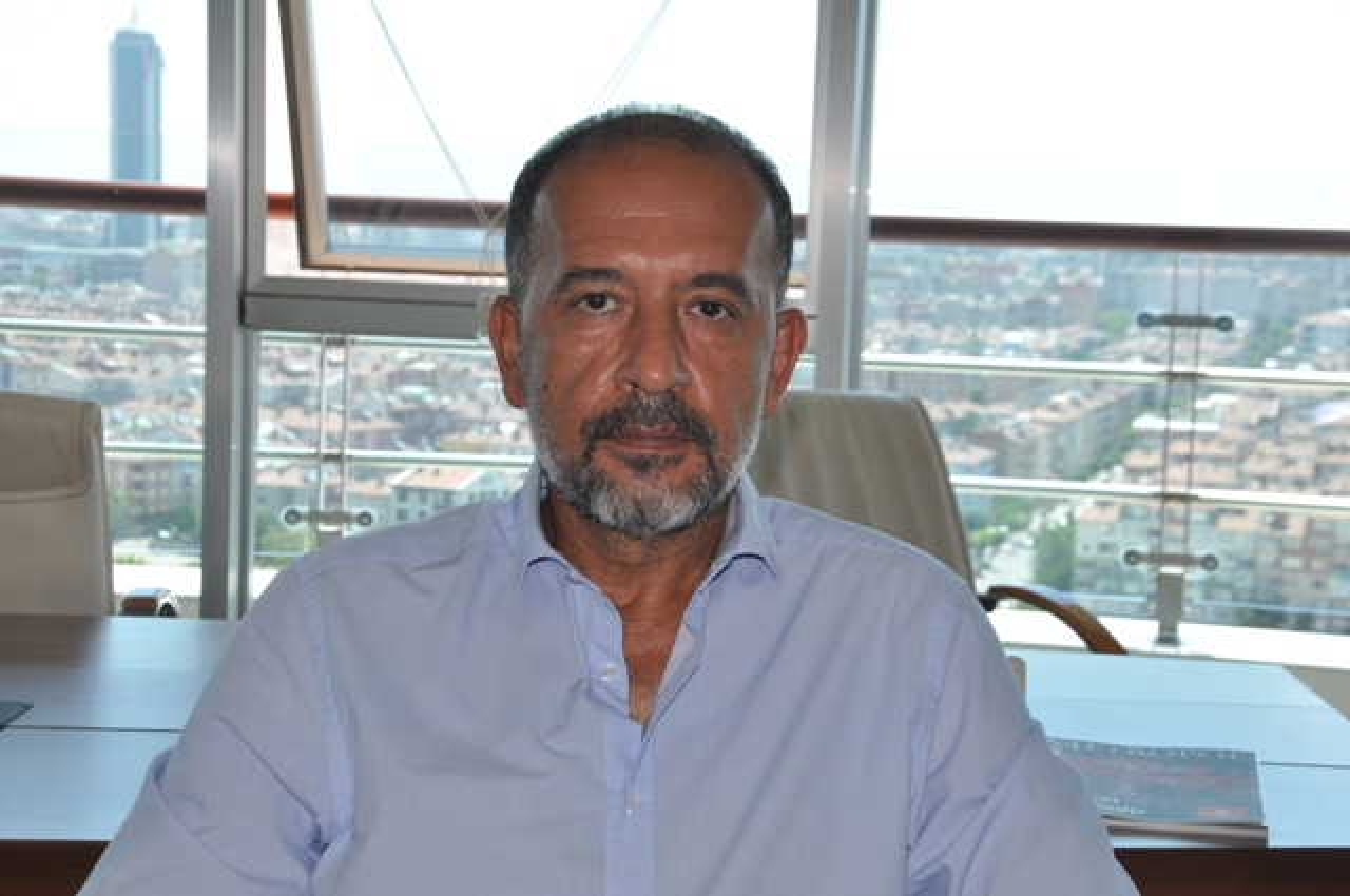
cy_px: 448
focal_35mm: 75
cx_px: 675
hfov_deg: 27.0
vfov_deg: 18.1
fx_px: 2809
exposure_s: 1/200
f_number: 10
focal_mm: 50
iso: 640
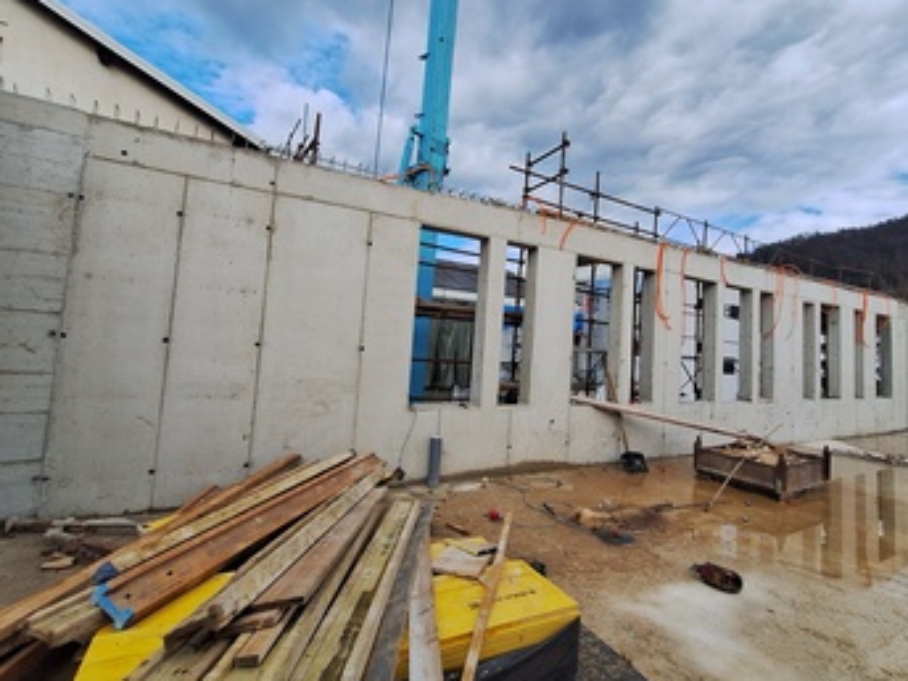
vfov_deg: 74.6
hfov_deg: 91.0
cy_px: 314
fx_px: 446
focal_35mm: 17
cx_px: 470
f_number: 2.2
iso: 40
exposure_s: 1/1006
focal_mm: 1.74
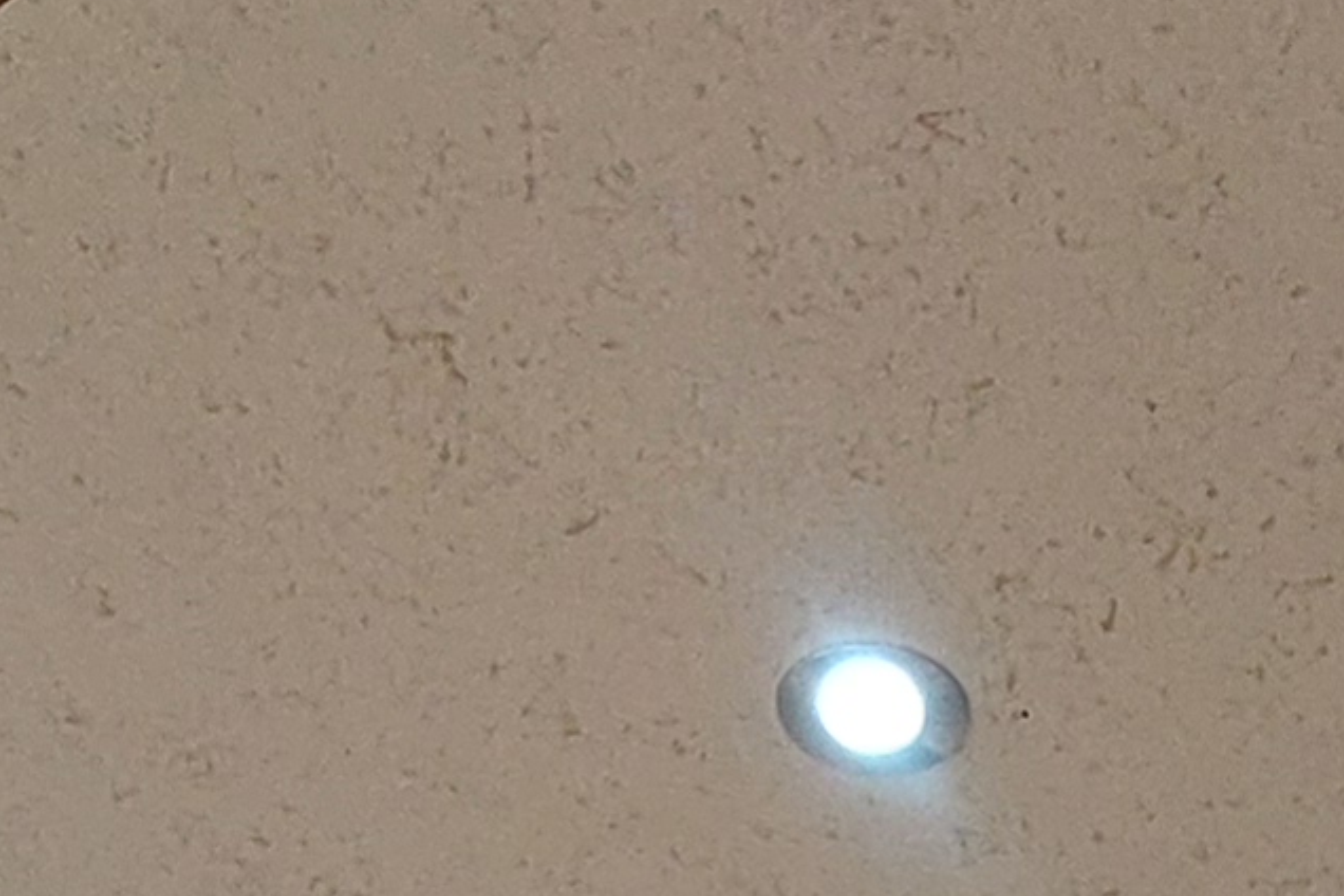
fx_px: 3173
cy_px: 2967
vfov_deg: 9.9
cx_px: 1264
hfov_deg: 23.2
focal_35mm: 85
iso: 100
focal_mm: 1.74
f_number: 2.2
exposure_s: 1/50
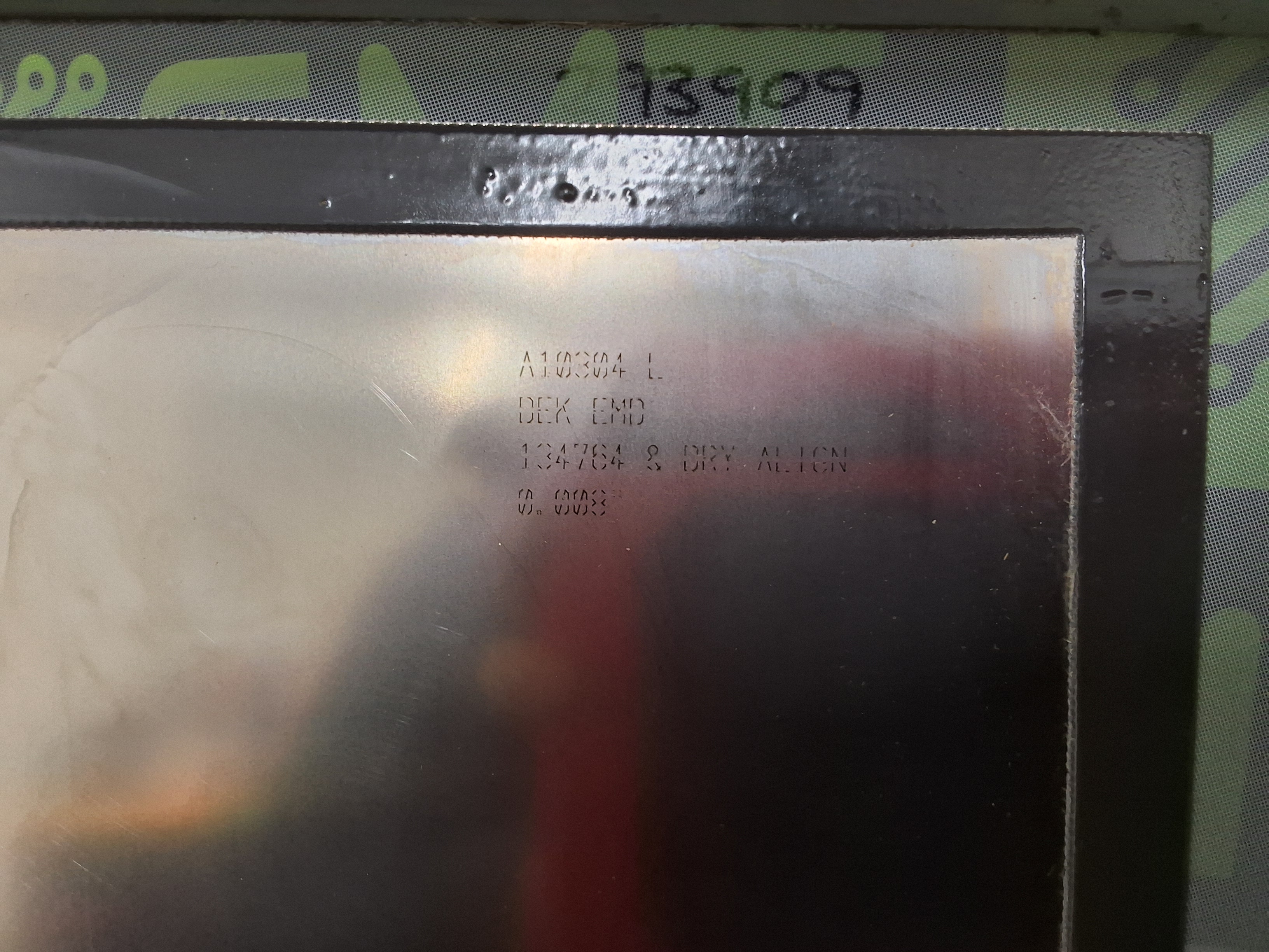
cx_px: 634
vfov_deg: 49.7
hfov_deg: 63.4
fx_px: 1026
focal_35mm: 28
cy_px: 476
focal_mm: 2.91
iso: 80
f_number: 1.9
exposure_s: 1/40
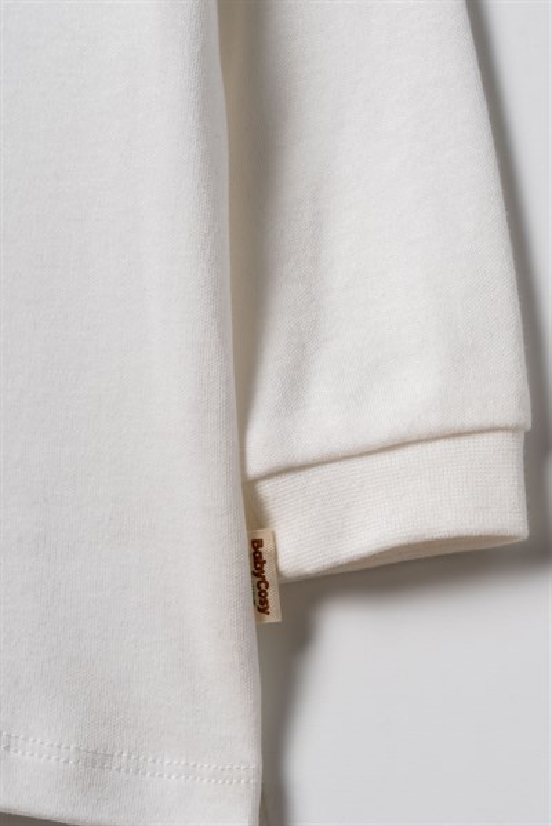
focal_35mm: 50
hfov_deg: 27.0
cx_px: 276
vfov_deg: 39.6
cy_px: 413
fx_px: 1149
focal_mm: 50
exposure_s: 1/125
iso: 250
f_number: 9
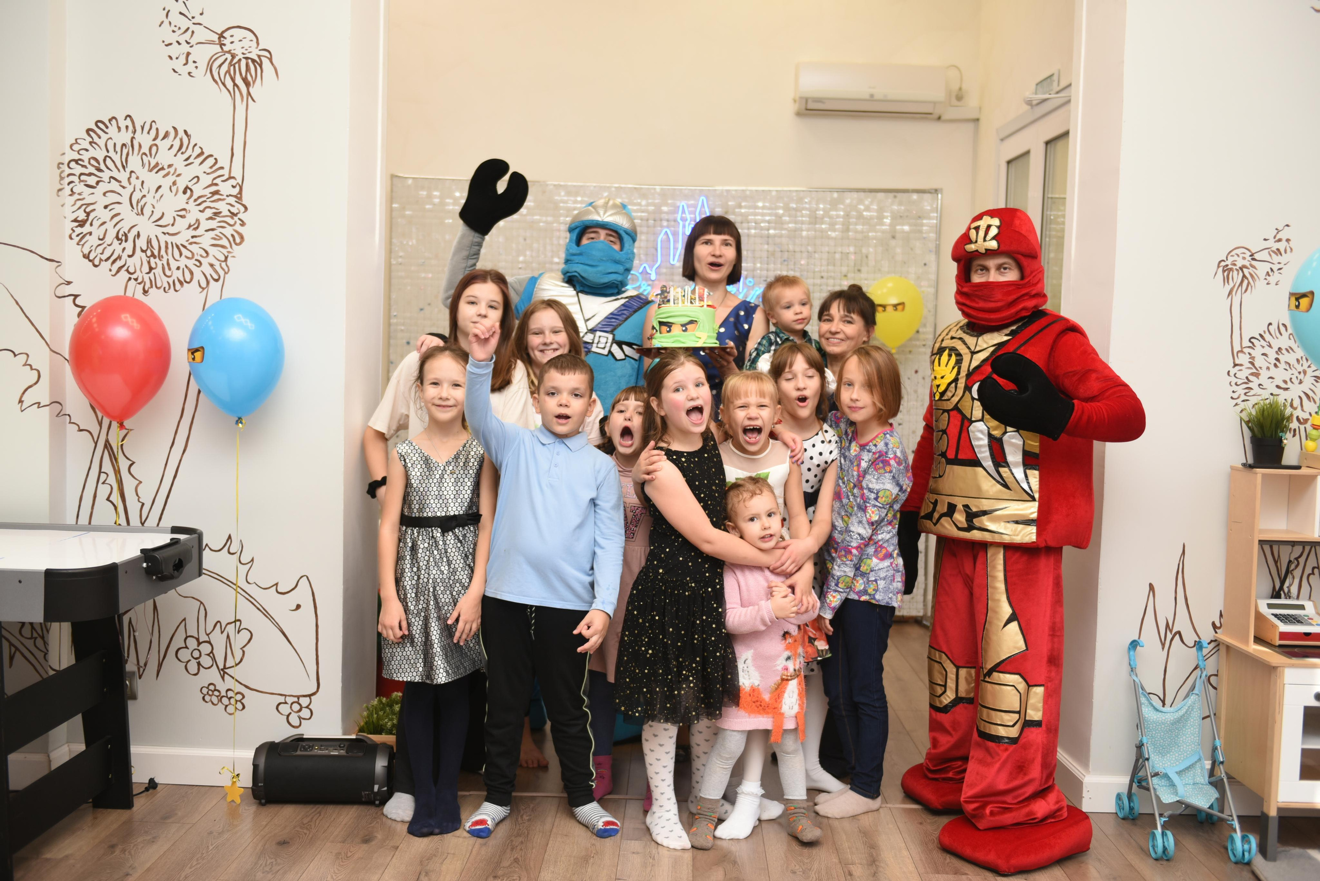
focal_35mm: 36
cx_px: 660
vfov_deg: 36.9
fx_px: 1320
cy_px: 440
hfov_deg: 53.1
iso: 280
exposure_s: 1/200
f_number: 2.8
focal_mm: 36
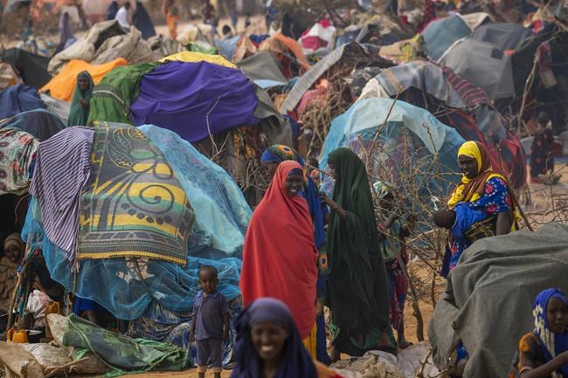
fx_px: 2476
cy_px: 189
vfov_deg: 8.7
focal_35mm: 157
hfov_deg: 13.1
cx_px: 284
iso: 100
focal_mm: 157
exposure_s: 1/400
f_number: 4.5
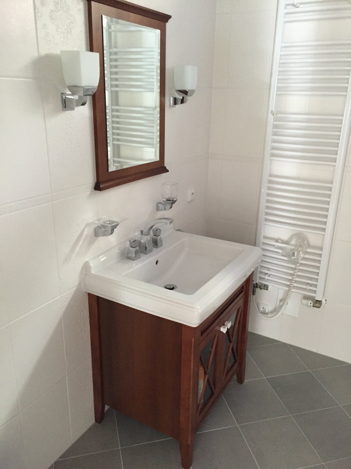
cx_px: 176
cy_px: 234
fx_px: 392
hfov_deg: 48.2
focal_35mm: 29
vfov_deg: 61.7
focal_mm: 4.15
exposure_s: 1/25
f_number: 2.2
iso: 250
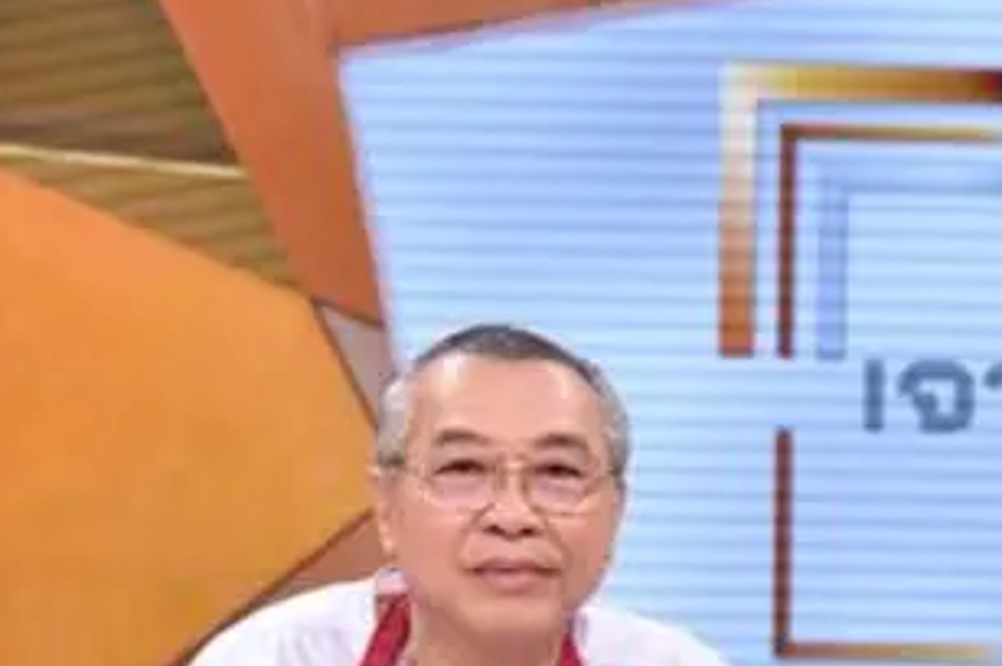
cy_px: 738
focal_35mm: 117
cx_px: 1103
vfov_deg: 11.5
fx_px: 3253
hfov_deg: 17.0
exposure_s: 1/200
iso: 2000
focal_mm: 46
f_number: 4.5
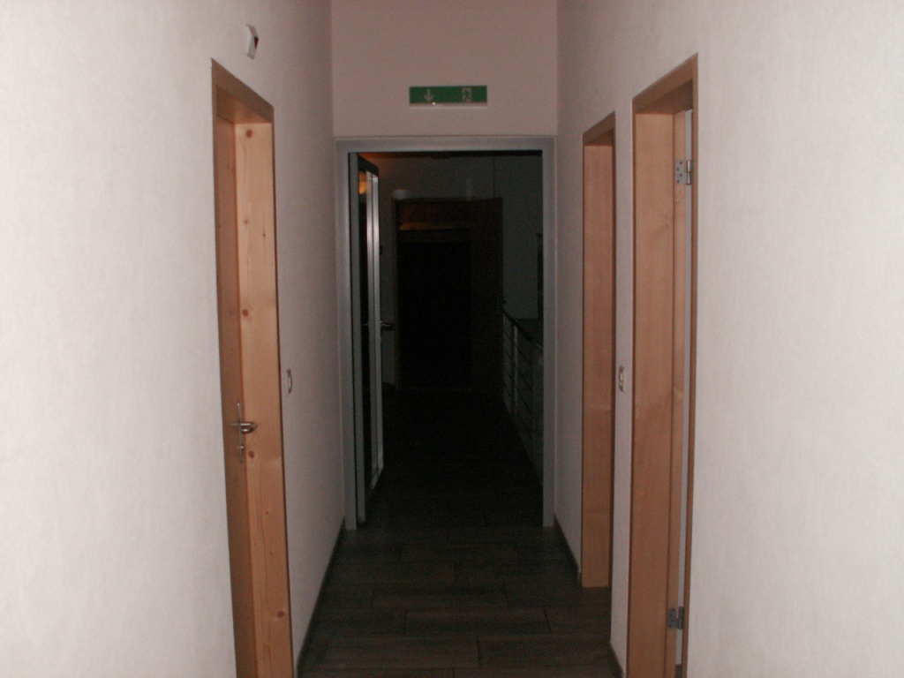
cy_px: 339
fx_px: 914
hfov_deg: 52.6
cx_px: 452
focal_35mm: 35
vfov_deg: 40.7
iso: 160
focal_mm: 5.86
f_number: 2.8
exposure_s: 1/40
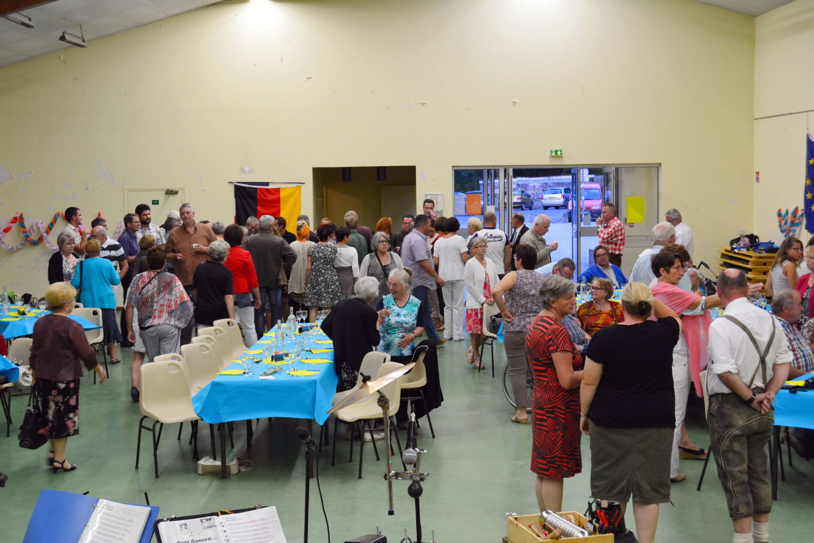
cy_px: 272
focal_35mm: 57
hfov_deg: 35.1
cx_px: 407
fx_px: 1289
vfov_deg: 23.8
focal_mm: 38
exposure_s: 1/40
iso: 800
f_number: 7.1
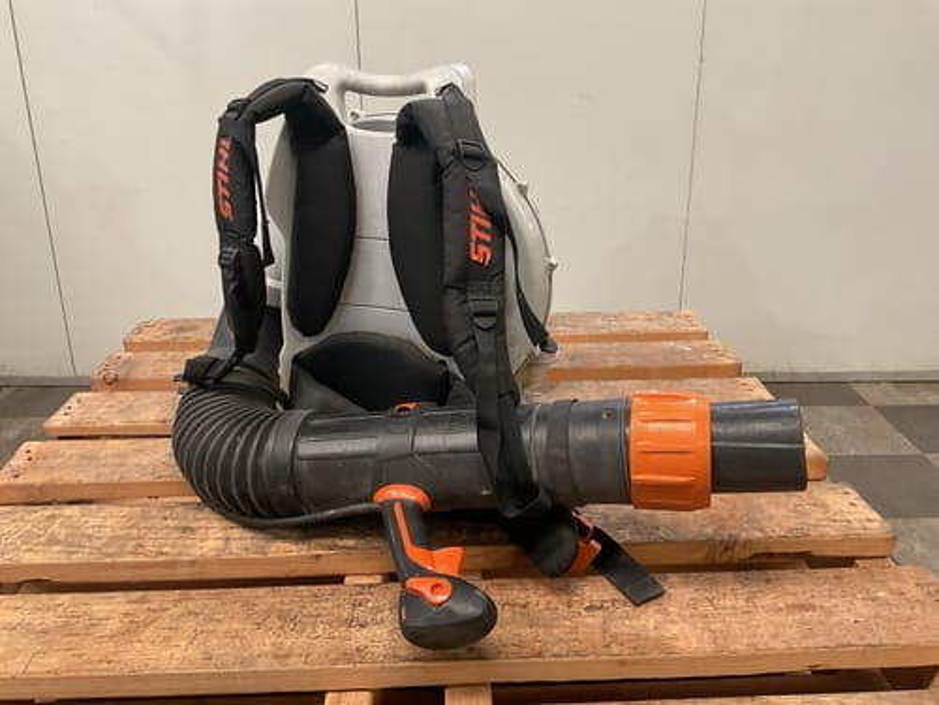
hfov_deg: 61.7
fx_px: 787
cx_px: 470
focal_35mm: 29
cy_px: 352
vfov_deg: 48.2
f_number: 1.8
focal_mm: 3
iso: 200
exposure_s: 1/60
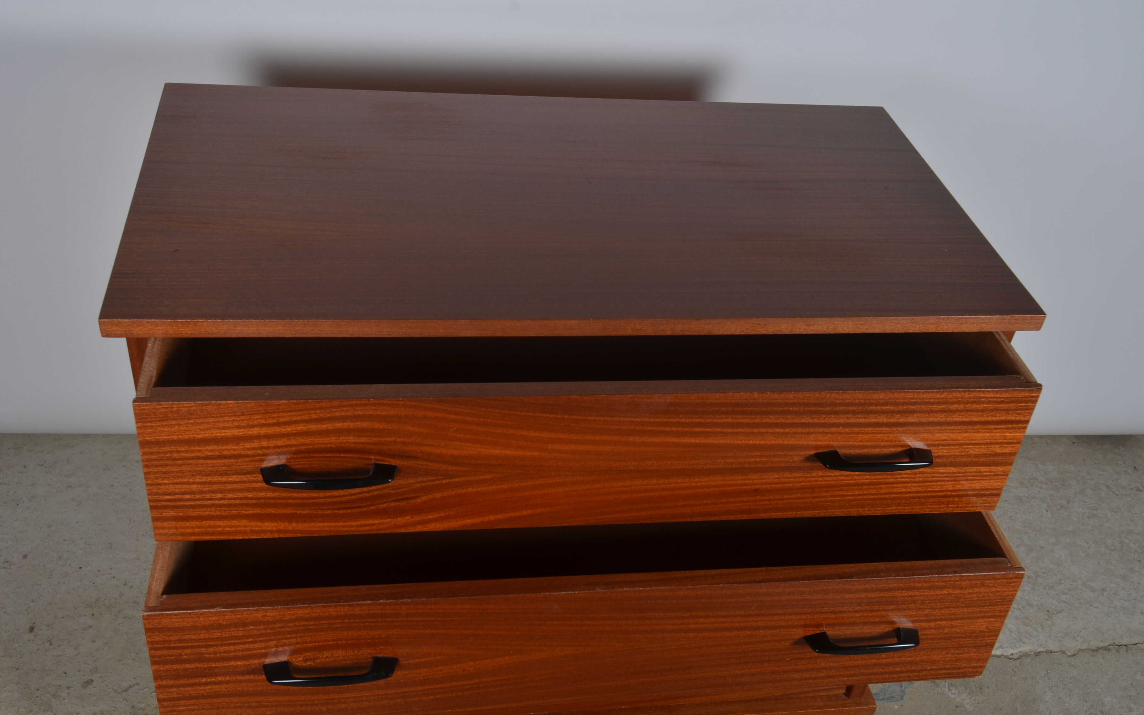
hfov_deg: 52.7
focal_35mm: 37
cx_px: 576
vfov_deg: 34.4
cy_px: 372
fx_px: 1154
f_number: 11
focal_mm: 24
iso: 100
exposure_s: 1/125
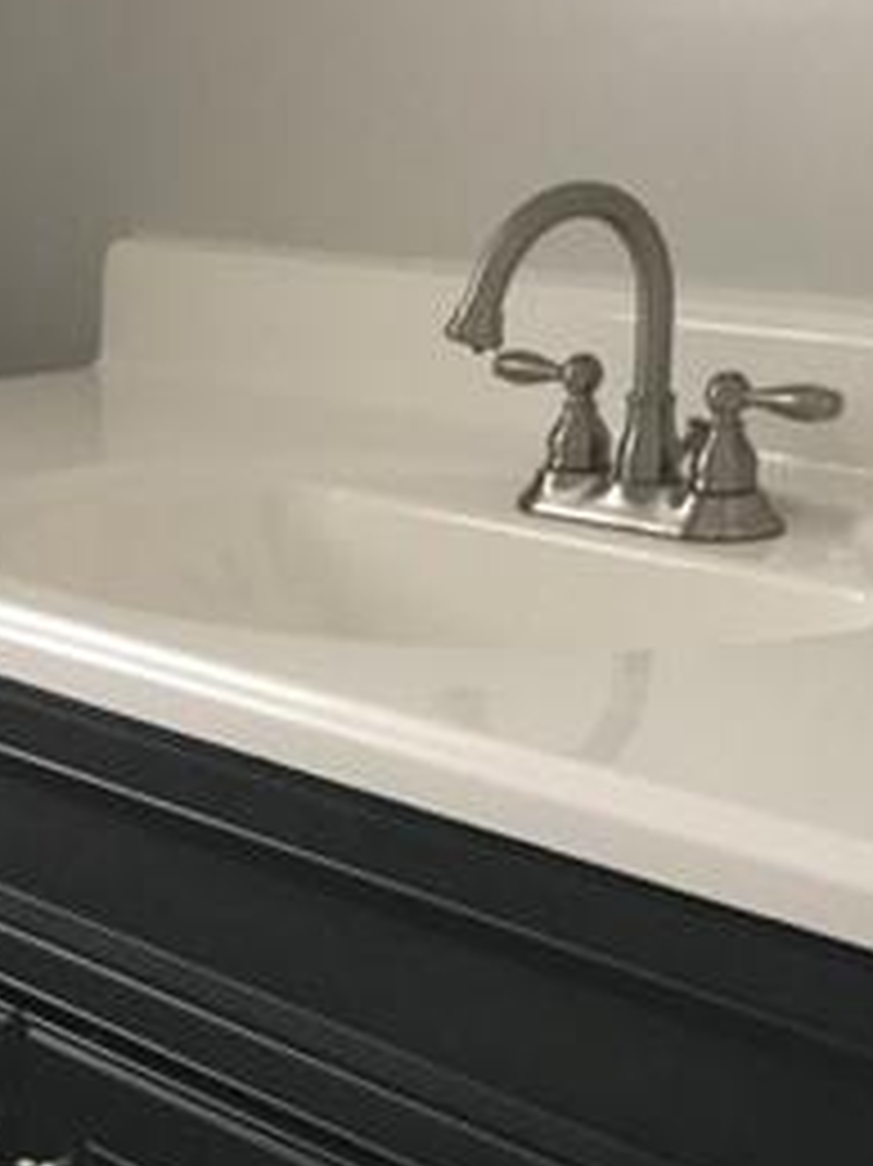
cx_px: -108
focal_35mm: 86
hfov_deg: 16.6
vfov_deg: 22.3
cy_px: 1008
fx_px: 2894
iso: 200
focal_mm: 4.15
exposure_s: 1/30
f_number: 2.2
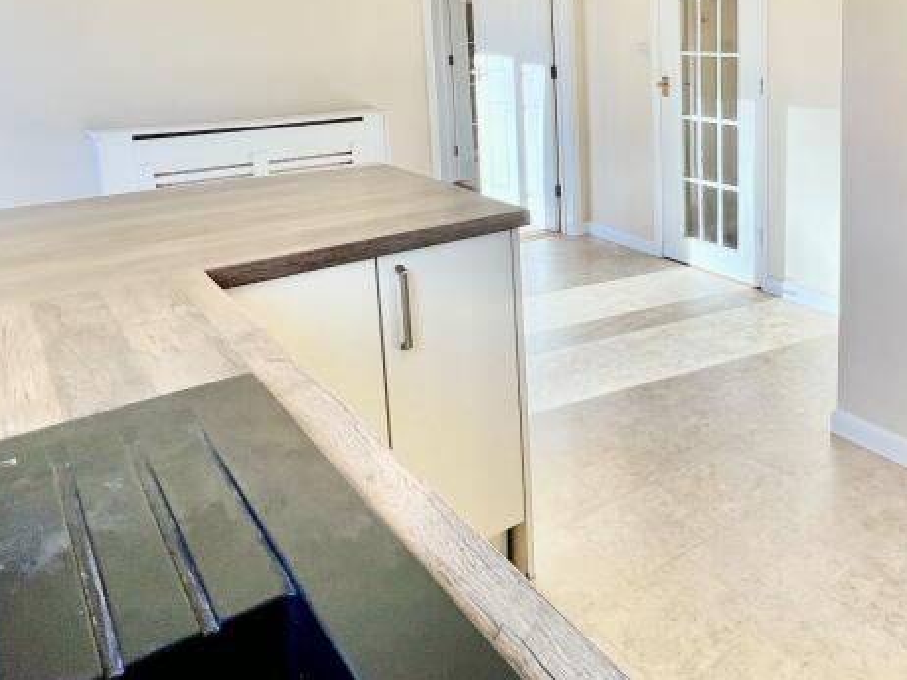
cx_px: 709
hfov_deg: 57.6
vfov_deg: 46.0
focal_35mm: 29
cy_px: 146
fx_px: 760
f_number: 1.8
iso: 32
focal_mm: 1.57
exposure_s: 1/244
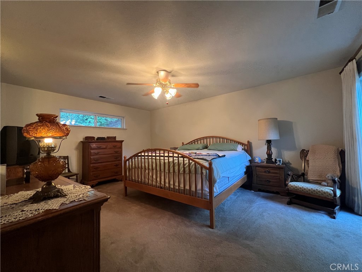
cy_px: 136
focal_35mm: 13
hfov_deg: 106.2
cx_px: 181
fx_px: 136
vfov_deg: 89.9
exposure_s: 1/60
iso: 400
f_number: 1.8
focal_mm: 1.57
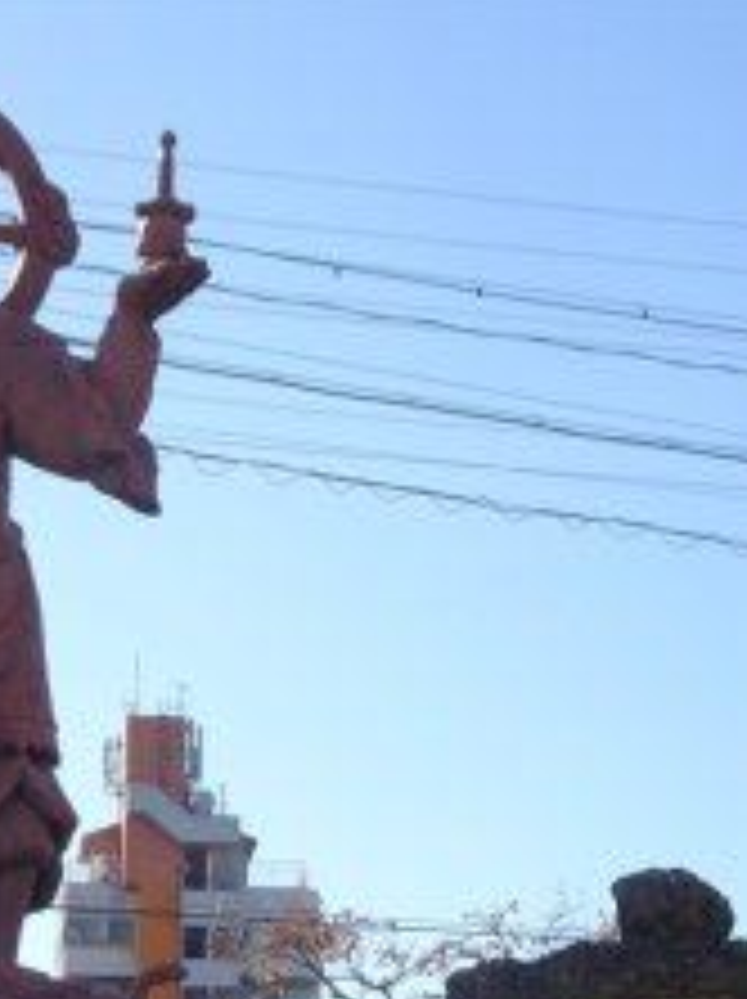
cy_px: 1112
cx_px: 214
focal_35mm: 97
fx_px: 2796
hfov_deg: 15.2
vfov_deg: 19.4
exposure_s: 1/400
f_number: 4.5
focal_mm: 7.3
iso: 80
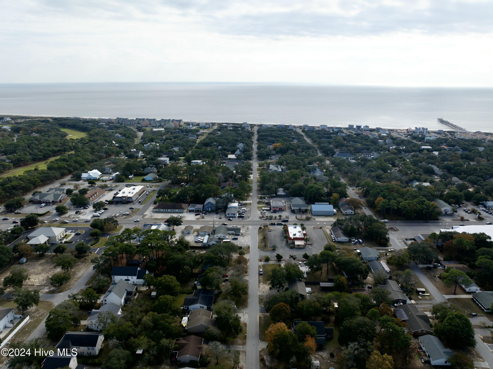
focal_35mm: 24
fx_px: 342
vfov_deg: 56.8
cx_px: 246
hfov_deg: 71.6
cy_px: 184
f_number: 2.8
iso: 240
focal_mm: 12.29
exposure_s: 1/4000
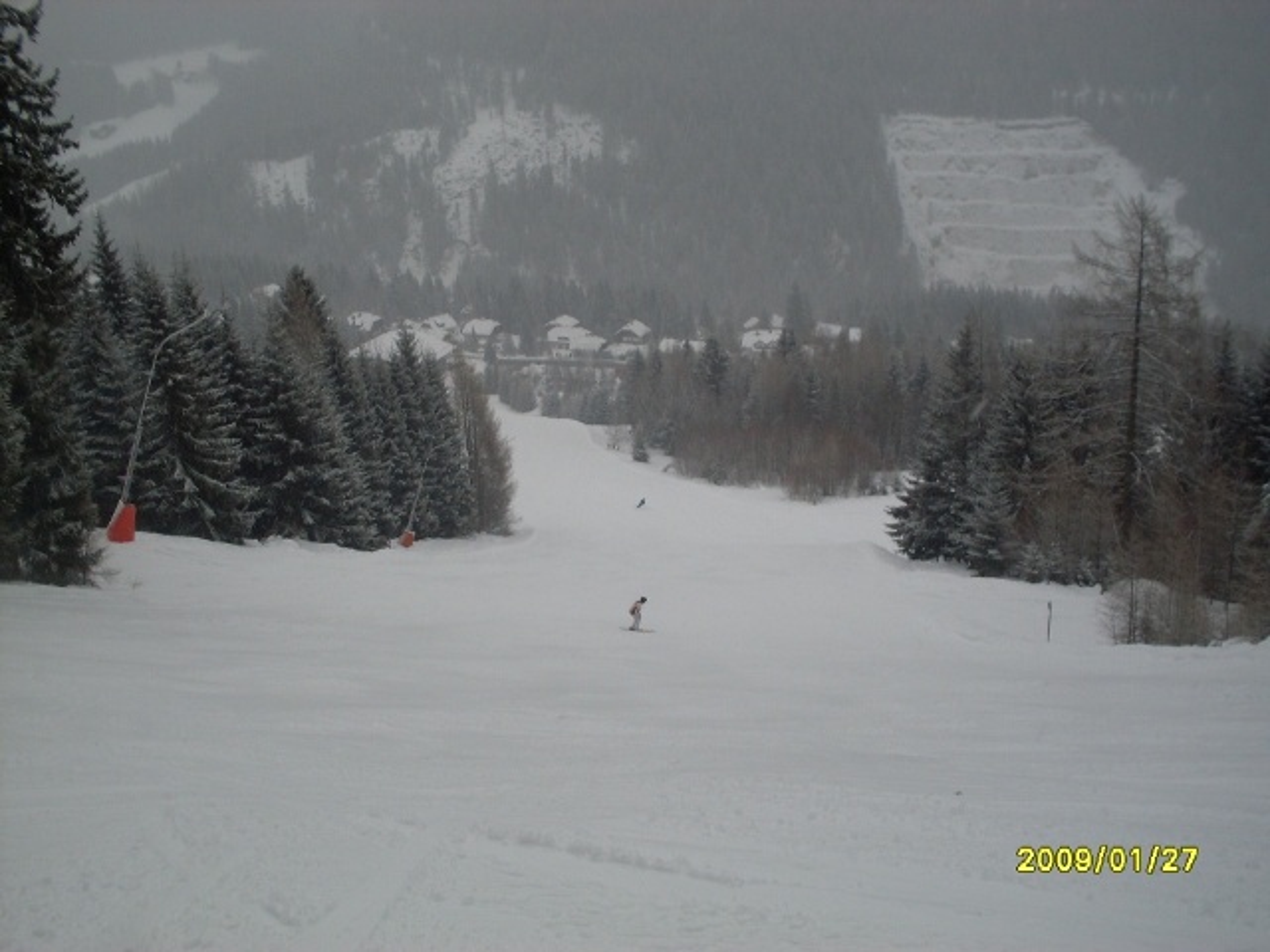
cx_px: 635
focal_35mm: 38
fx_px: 1394
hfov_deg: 49.0
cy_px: 476
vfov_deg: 37.7
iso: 80
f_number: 8.4
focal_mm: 6.3
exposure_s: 1/125
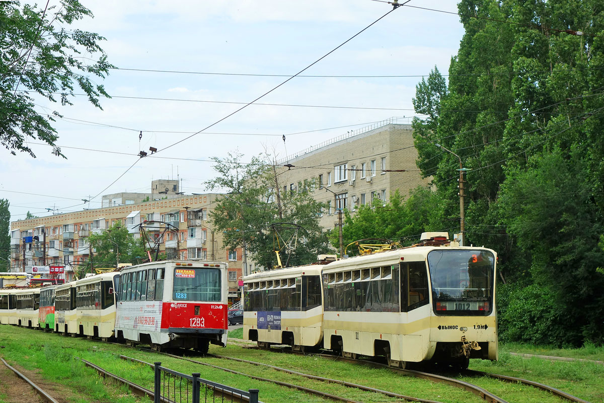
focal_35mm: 81
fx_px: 1359
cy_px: 202
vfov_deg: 16.9
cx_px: 302
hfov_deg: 25.1
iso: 125
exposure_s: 1/500
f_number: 4.5
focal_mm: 30.14
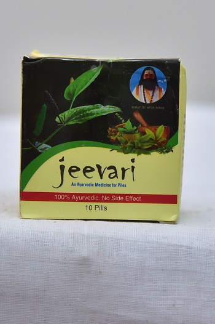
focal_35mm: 105
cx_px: 108
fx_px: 942
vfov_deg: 19.5
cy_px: 162
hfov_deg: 13.0
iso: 1600
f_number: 4.5
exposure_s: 1/125
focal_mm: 105
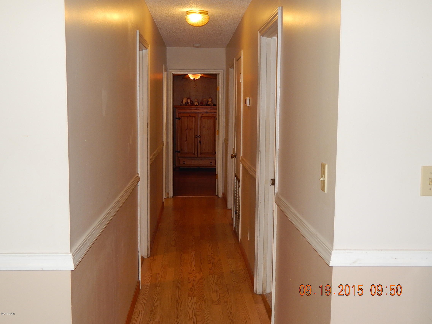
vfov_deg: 37.7
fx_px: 474
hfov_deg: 49.0
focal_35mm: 38
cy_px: 162
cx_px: 216
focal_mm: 6.8
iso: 200
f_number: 3.4
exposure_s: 1/30
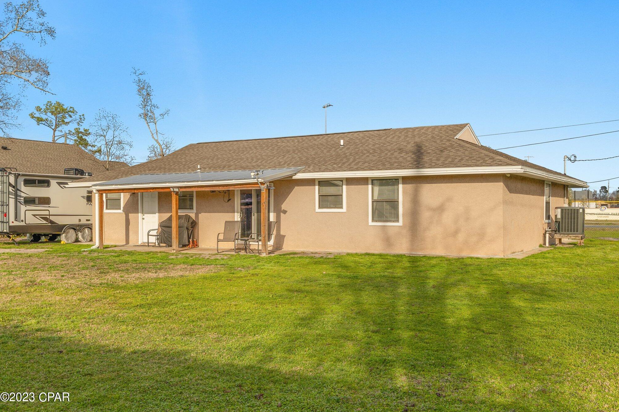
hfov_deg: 51.9
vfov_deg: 35.9
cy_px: 205
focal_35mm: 37
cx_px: 317
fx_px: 636
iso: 100
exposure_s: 1/40
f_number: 8
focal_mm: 24
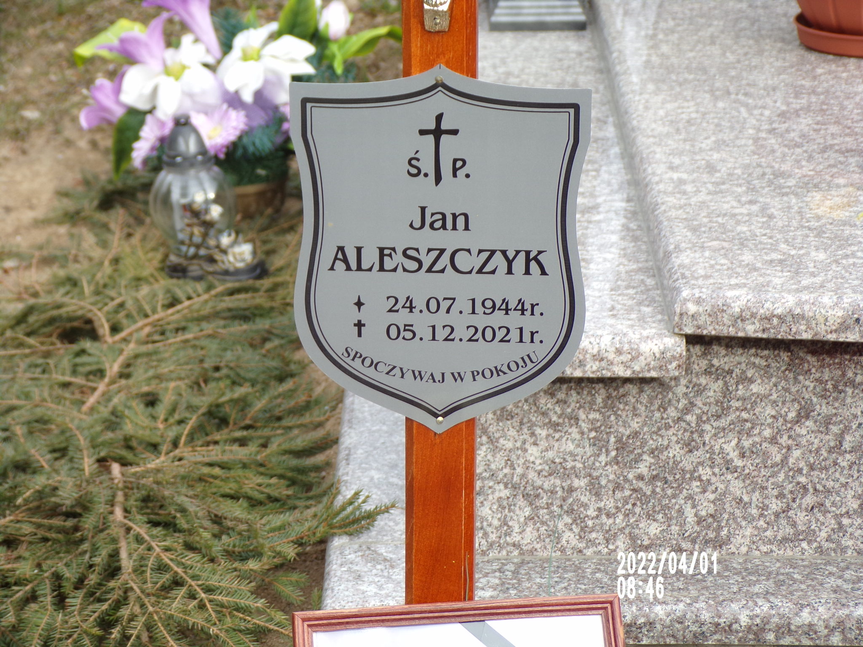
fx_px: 2468
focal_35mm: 99
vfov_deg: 14.9
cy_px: 324
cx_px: 432
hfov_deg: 19.8
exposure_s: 1/140
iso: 80
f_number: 4.2
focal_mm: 17.7
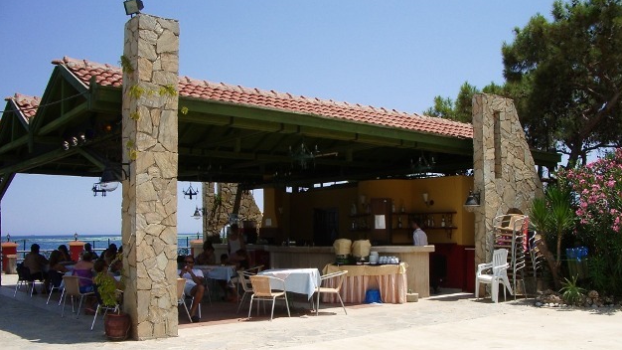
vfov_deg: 30.2
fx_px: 643
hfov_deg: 51.6
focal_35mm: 39
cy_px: 229
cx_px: 315
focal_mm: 5.8
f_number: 4.3
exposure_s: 1/640
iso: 80
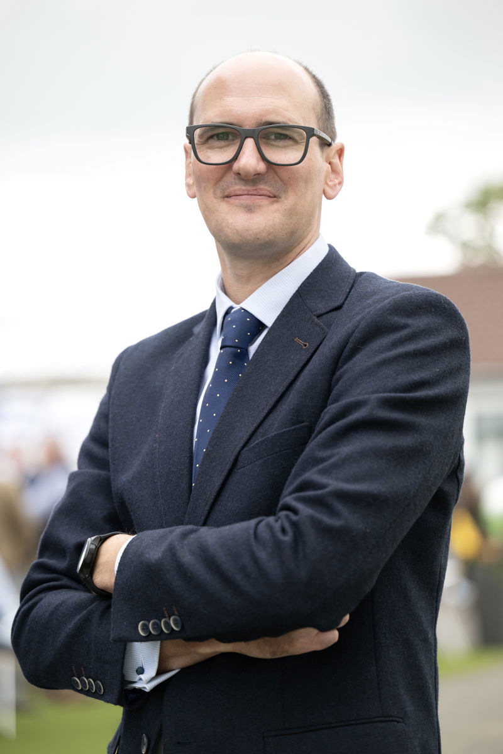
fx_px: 2305
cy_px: 377
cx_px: 252
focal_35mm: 110
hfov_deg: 12.5
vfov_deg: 18.6
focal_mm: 110
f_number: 2.8
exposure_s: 1/800
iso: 320
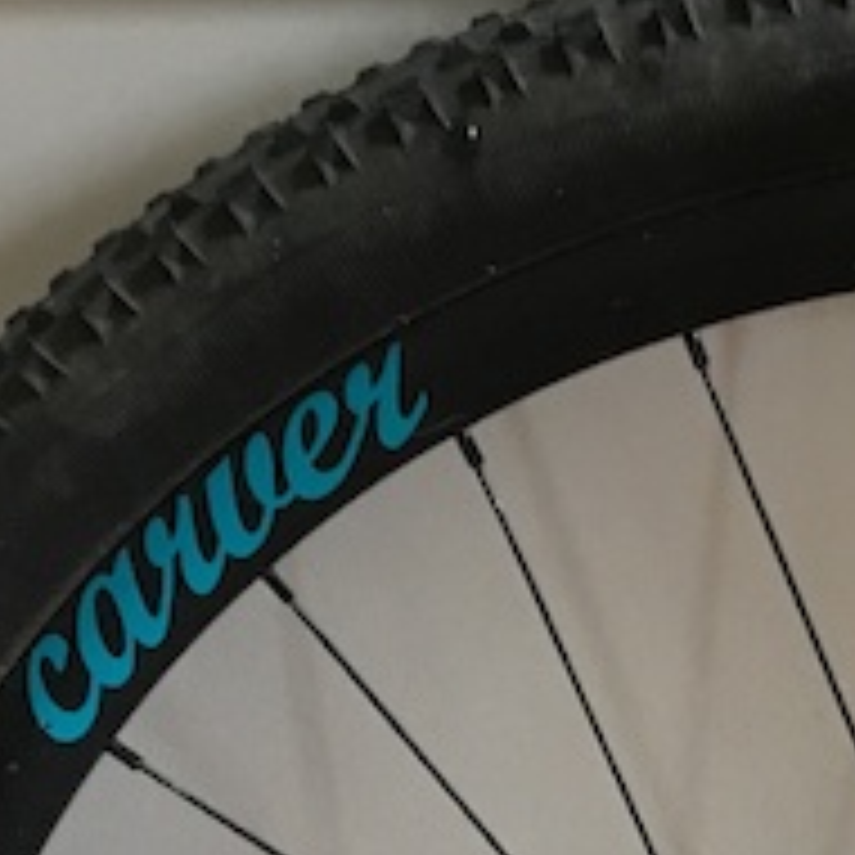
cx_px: 1040
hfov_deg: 15.5
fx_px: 3018
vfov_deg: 14.9
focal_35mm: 108
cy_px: 1287
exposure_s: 1/24
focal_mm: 4.15
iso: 200
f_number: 2.2
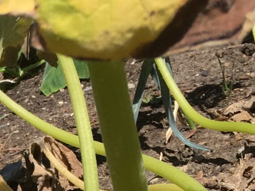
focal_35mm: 130
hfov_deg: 14.1
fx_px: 957
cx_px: -139
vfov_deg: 10.5
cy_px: 378
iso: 25
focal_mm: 4.15
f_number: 2.2
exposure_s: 1/1425
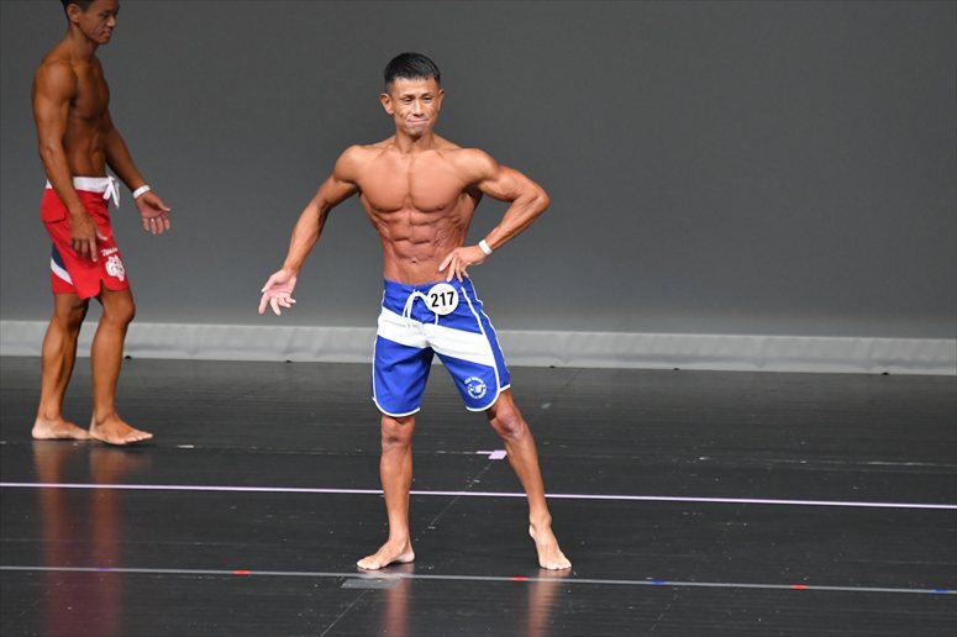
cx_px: 478
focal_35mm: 345
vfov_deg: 4.0
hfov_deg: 6.0
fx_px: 9167
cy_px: 318
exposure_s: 1/400
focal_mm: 230
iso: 5000
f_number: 5.6
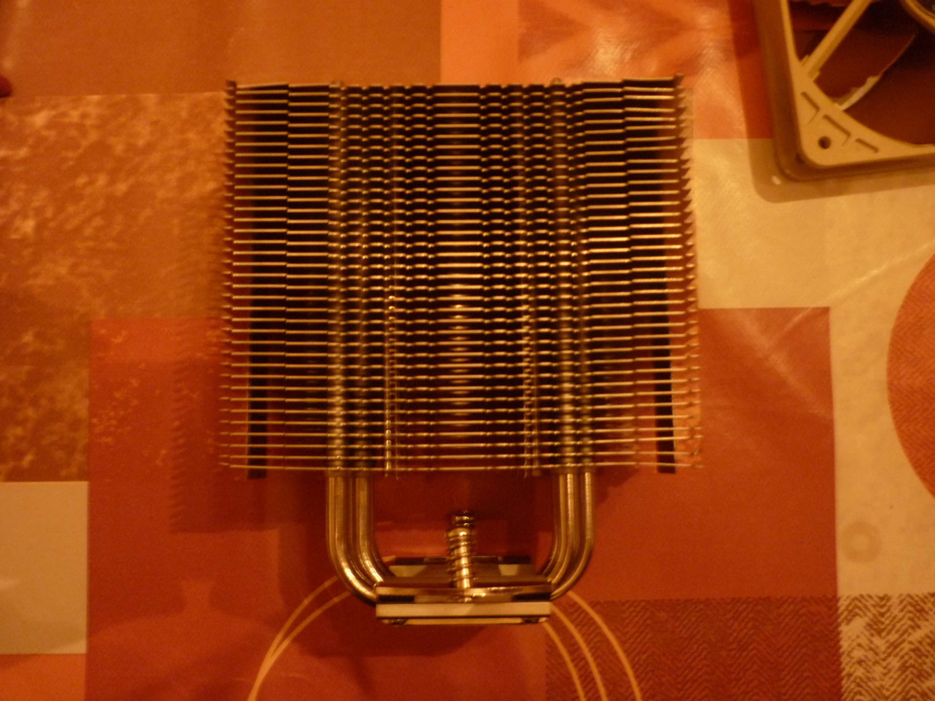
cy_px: 350
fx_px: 891
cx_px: 468
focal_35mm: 33
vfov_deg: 42.9
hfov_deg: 55.4
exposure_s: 1/5
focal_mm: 5.5
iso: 400
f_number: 2.8
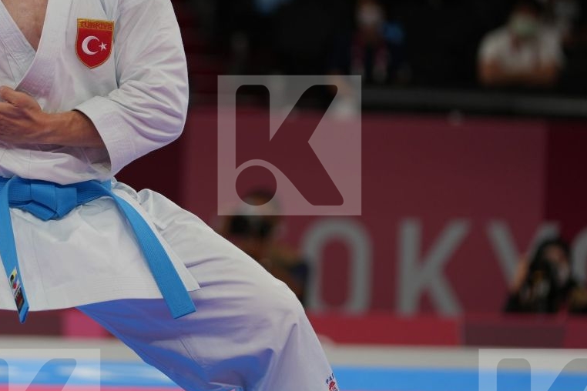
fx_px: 5625
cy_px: 145
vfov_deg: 4.0
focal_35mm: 345
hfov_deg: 6.0
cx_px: 29
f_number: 2.8
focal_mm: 146
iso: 200
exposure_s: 1/500
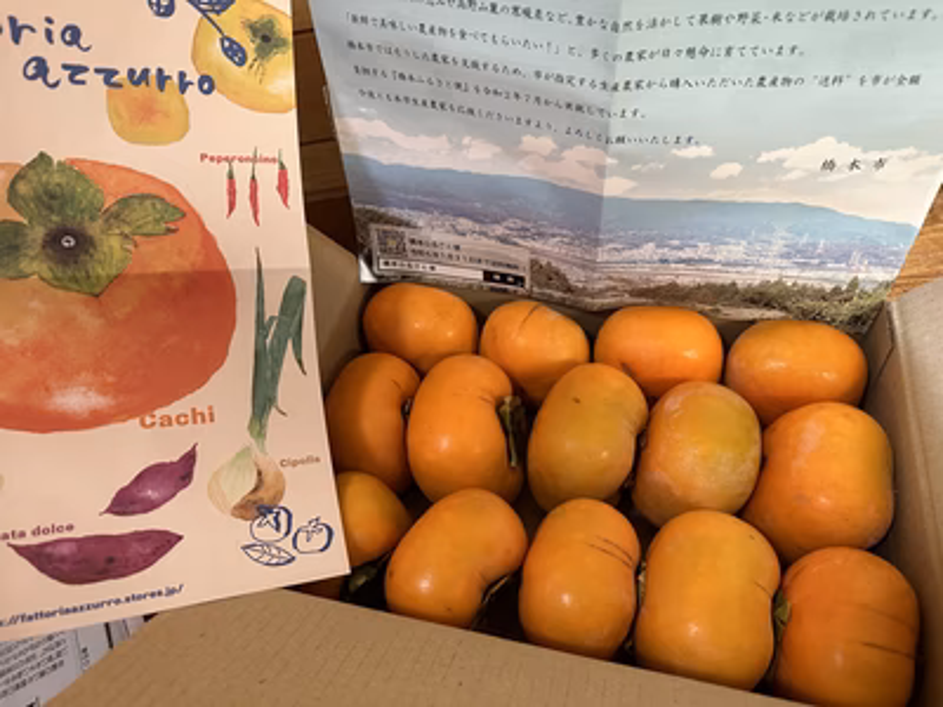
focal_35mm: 24
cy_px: 354
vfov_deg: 56.8
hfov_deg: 71.6
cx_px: 472
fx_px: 654
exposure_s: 1/60
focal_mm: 6.86
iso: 400
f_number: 1.78
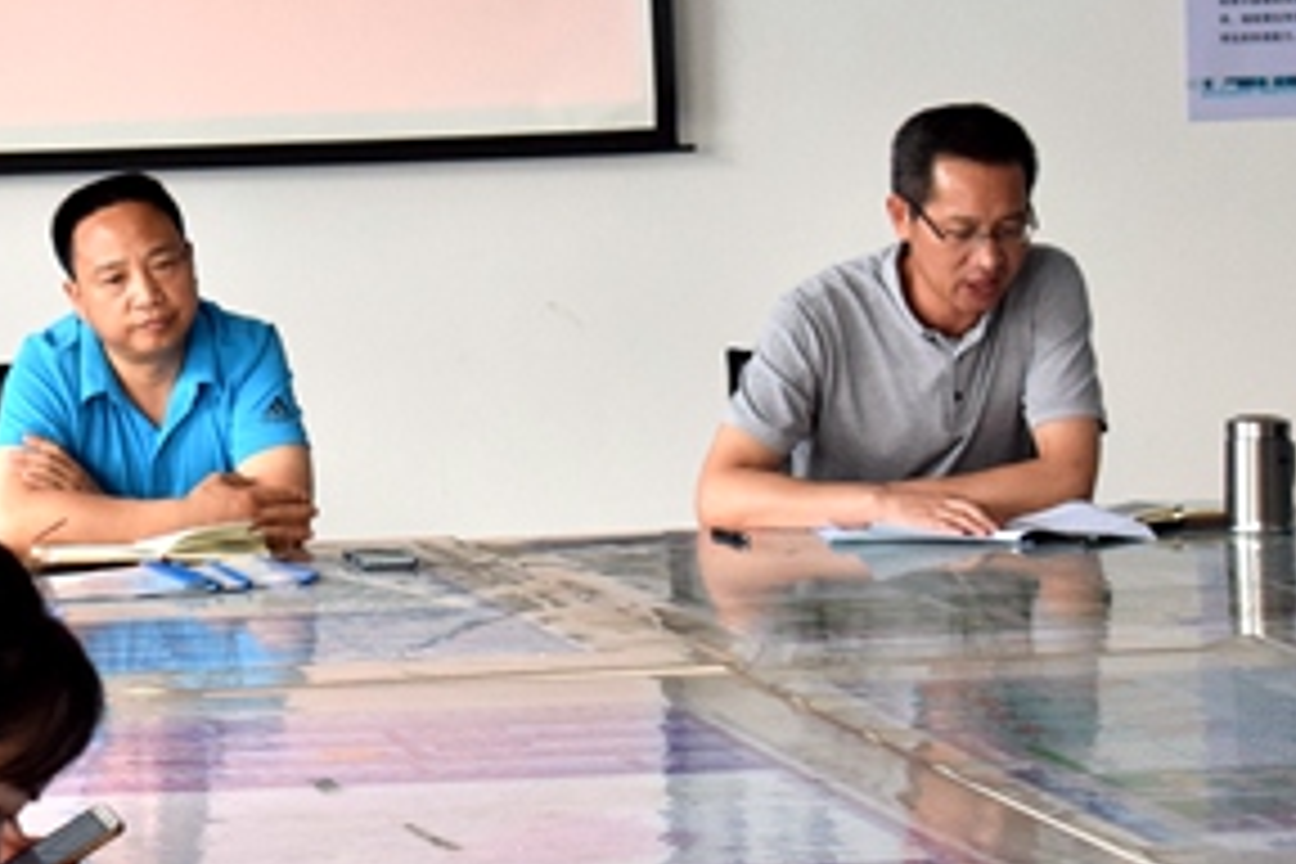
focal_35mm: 200
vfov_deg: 6.9
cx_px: 86
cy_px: 200
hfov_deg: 10.2
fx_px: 7207
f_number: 5.6
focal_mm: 55
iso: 1000
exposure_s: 1/60
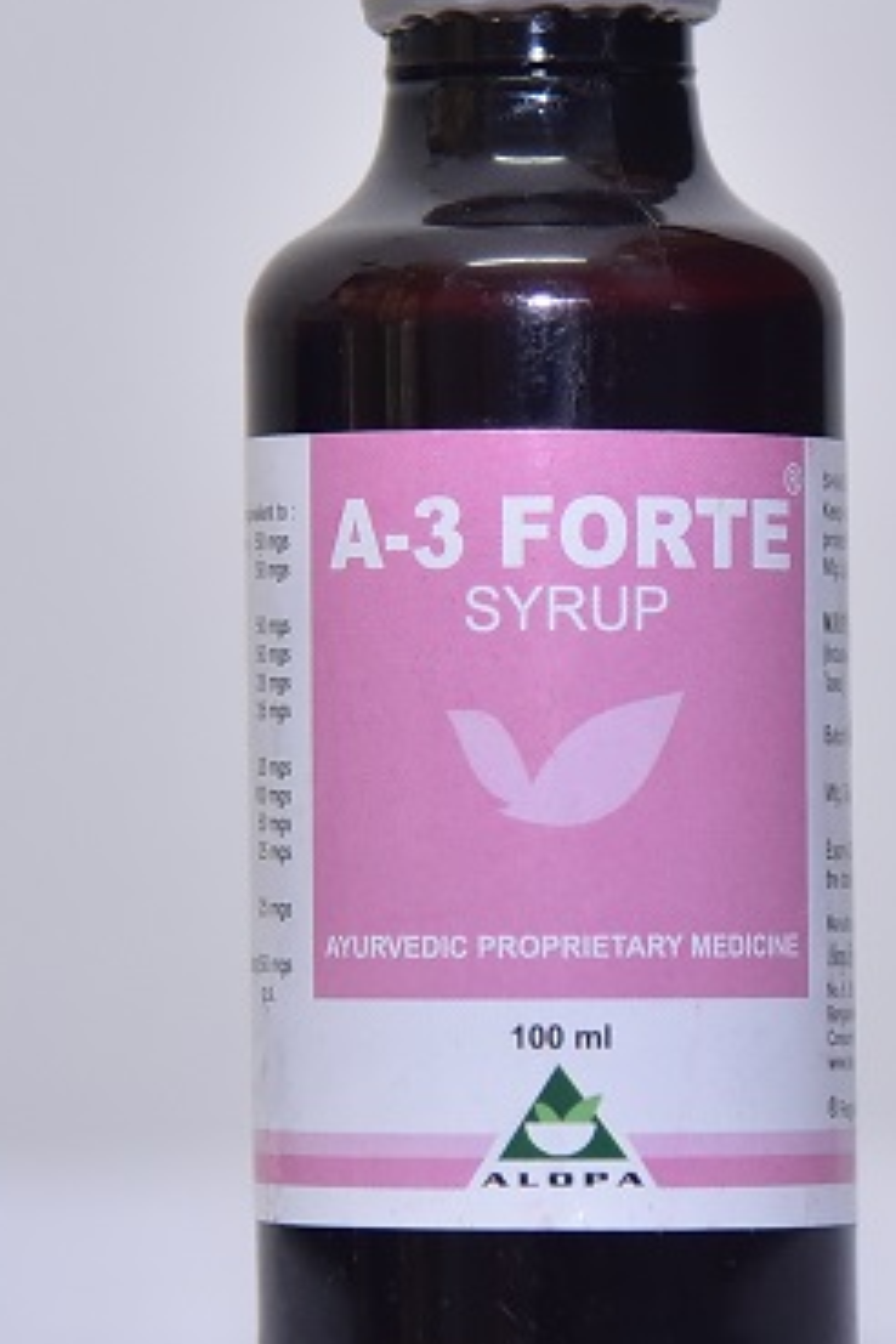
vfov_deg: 12.0
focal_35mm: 171
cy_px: 641
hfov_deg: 8.0
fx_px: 6384
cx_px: 586
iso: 1250
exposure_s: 1/160
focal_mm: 120
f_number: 4
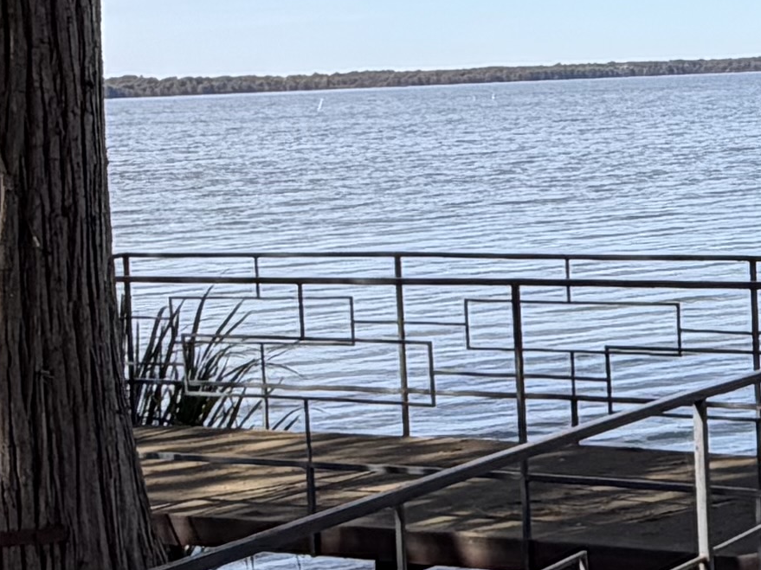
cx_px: 846
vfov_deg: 16.2
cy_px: 176
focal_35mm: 91
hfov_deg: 20.5
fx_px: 2000
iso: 25
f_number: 2.2
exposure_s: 1/770
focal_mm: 2.22
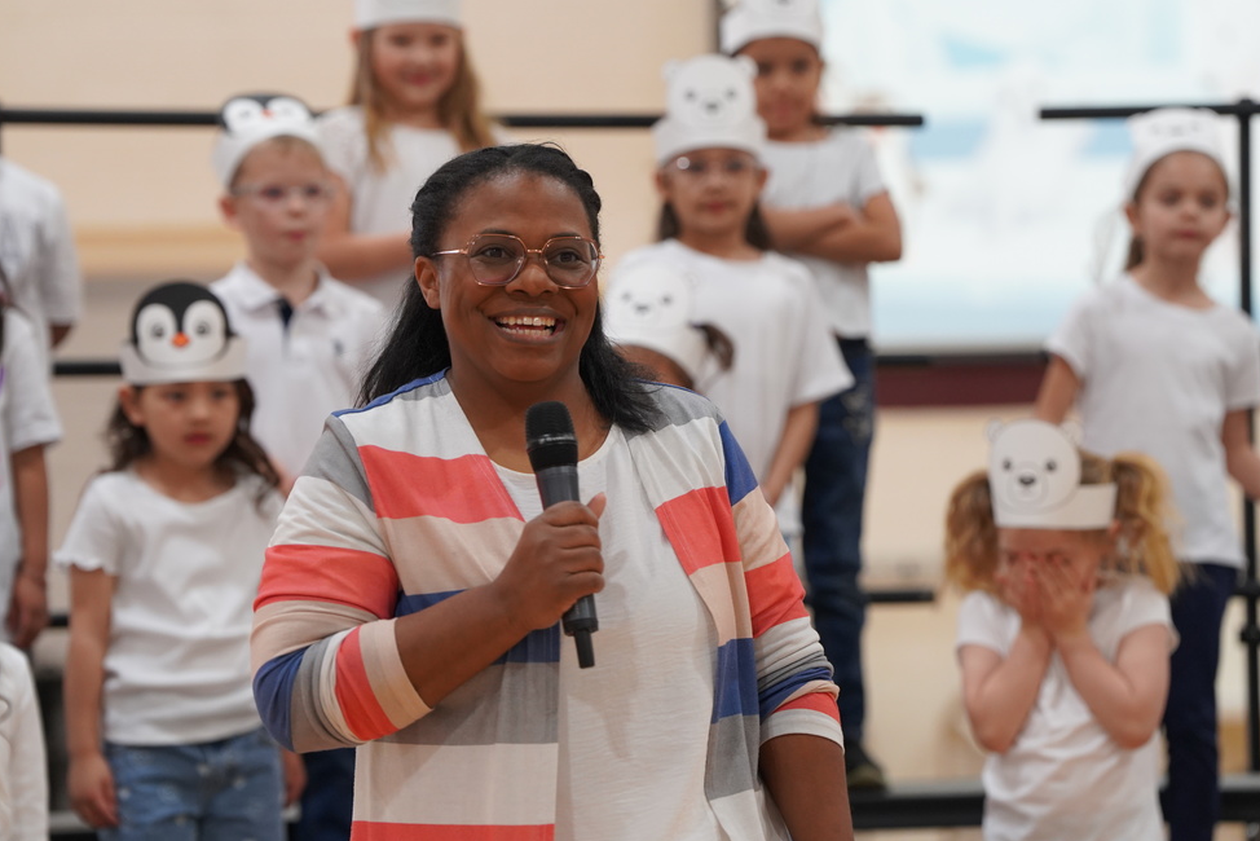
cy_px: 428
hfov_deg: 12.4
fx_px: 5776
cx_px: 630
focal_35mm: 165
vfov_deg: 8.3
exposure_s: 1/160
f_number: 4
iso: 2500
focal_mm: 157
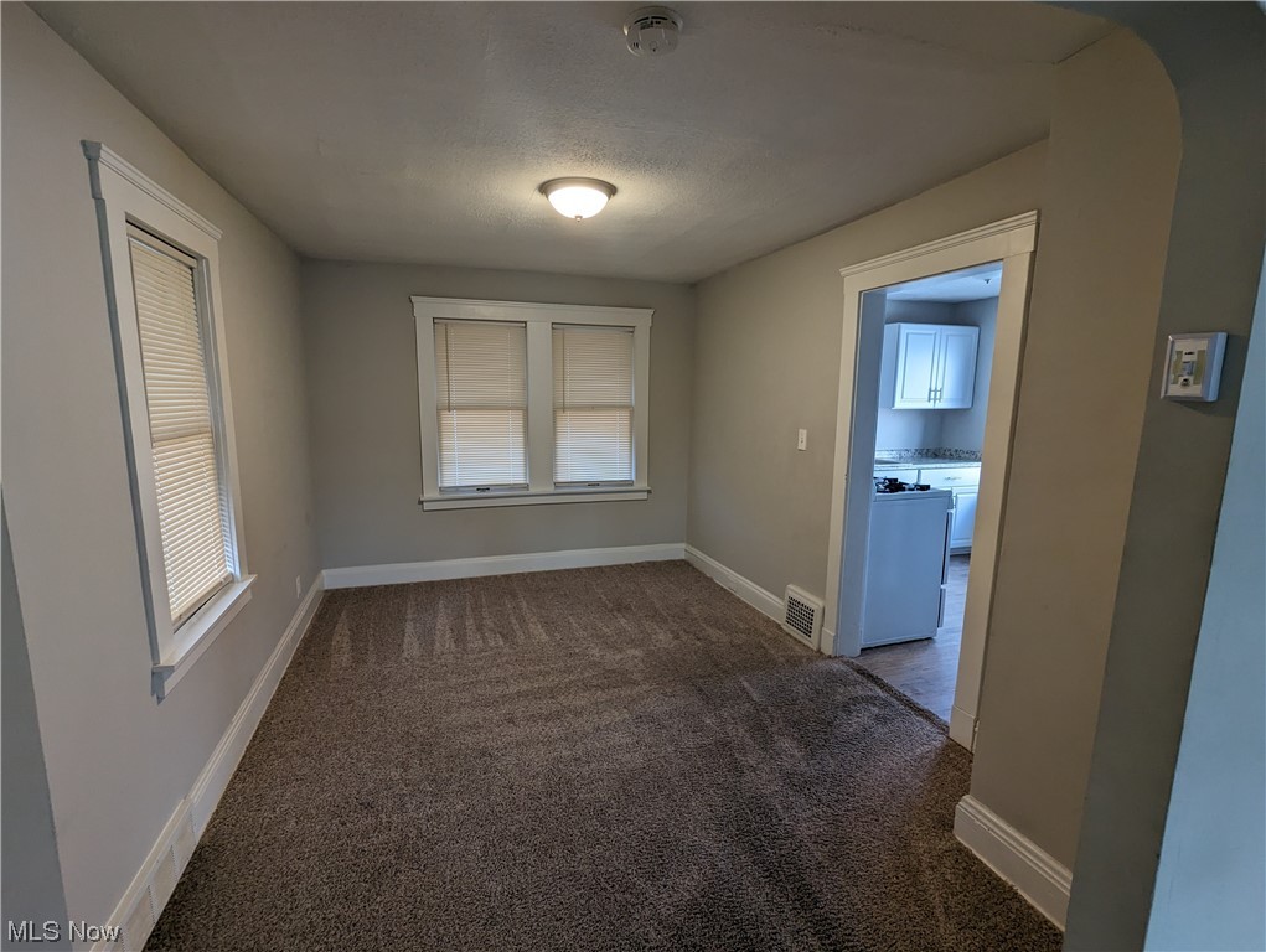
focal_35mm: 16
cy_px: 476
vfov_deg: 78.2
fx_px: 586
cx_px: 633
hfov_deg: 94.4
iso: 59
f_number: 2.2
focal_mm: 2.35
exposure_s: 1/24
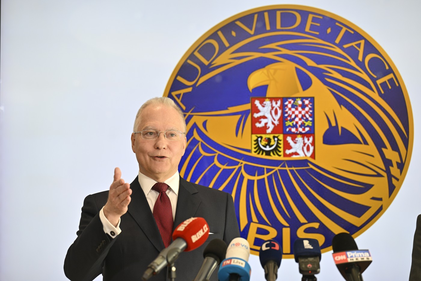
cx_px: 210
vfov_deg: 10.2
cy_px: 140
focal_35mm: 135
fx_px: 1578
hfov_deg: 15.2
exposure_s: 1/400
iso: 360
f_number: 3.5
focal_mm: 135
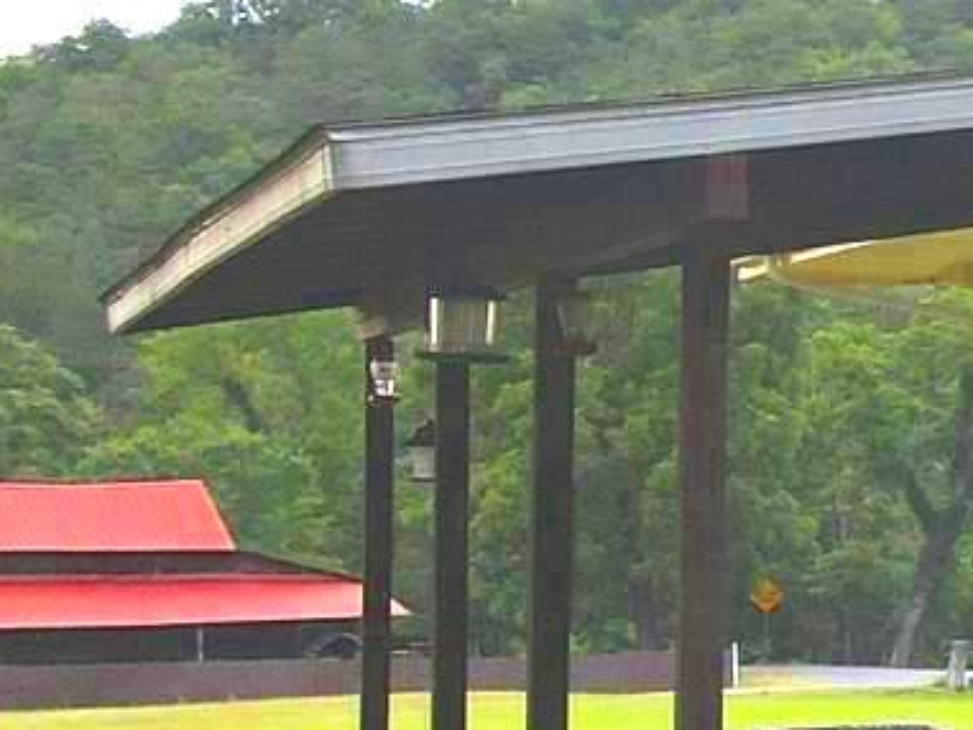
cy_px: 449
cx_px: 2590
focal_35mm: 129
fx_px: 3627
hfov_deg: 11.5
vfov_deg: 11.5
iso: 100
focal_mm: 4.5
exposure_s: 1/90
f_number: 2.8
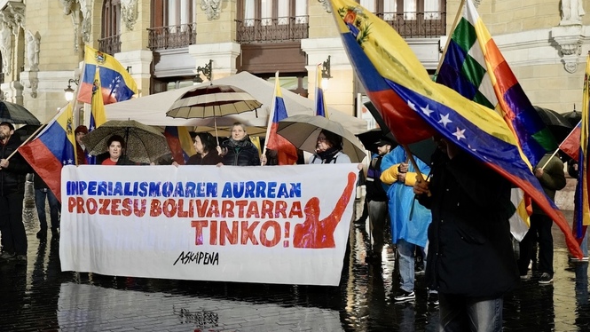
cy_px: 124
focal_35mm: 48
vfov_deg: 24.8
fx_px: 751
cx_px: 308
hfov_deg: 42.9
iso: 6400
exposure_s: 1/125
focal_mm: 42
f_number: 4
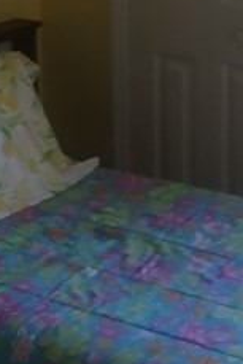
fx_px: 1223
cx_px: 145
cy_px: 51
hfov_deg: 11.3
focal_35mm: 121
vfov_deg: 16.7
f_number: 1.8
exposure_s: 1/30
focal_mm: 3.98
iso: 250
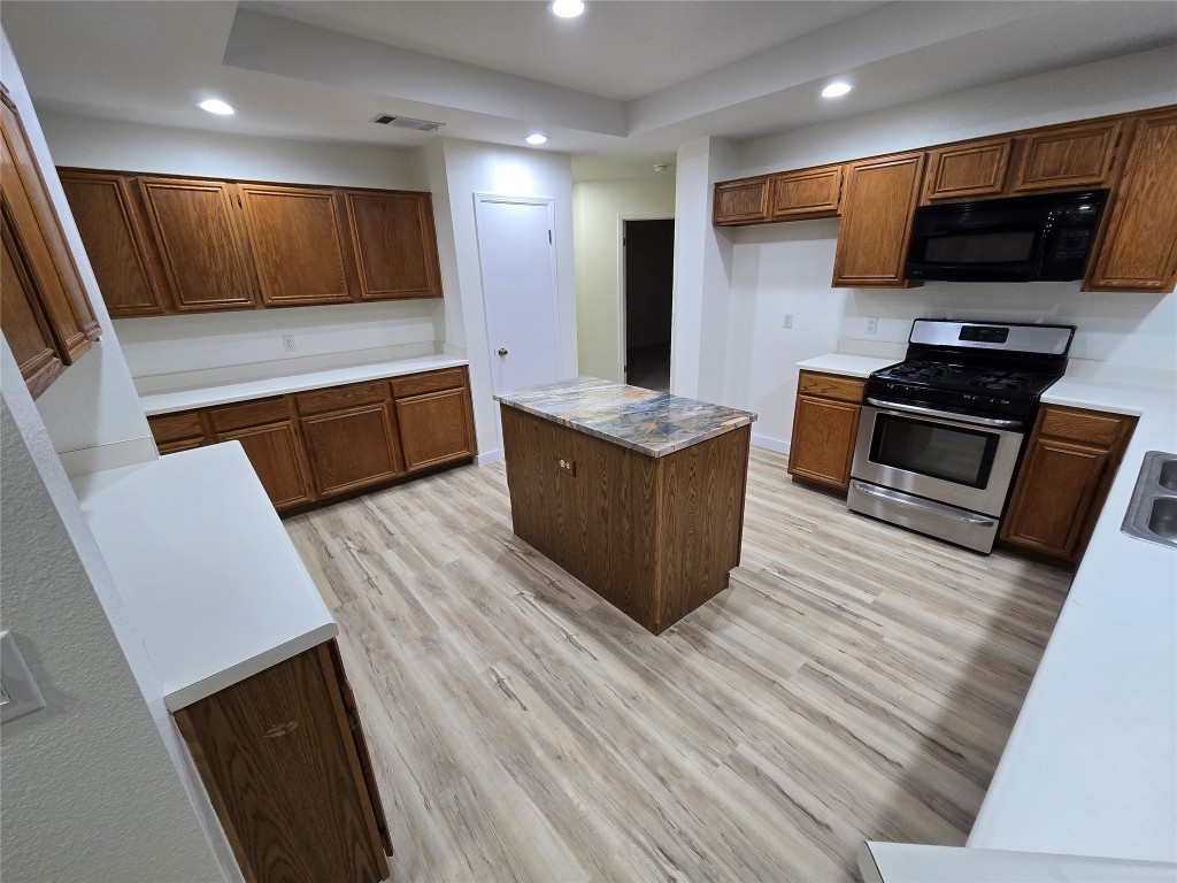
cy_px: 442
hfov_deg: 106.2
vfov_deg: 89.9
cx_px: 588
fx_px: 442
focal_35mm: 13
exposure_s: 1/60
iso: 160
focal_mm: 2.2
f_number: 2.2
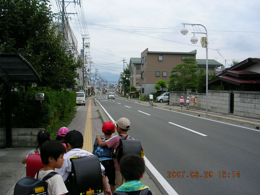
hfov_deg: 49.0
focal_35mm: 38
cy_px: 98
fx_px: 285
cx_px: 130
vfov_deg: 37.7
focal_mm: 5.8
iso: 50
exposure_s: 1/577
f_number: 2.8
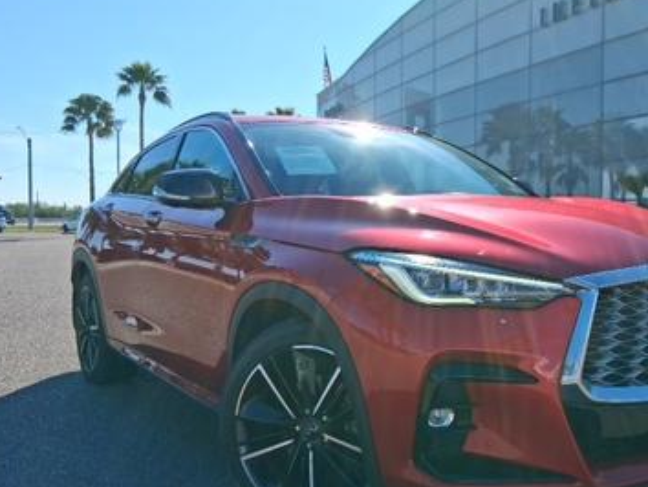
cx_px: 437
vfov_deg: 38.7
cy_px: 234
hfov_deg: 49.2
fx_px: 693
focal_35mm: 37
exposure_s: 1/944
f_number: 1.8
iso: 25
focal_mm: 3.98
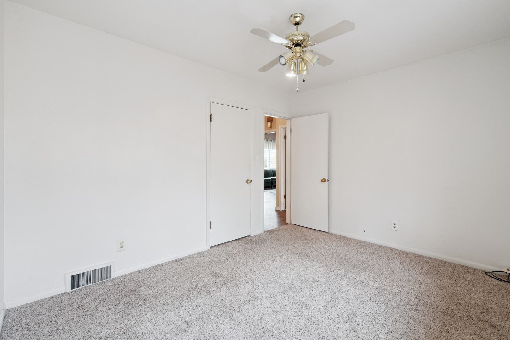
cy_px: 170
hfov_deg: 96.7
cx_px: 255
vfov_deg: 73.7
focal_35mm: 16
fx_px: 227
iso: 500
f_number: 9
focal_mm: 16
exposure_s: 1/15
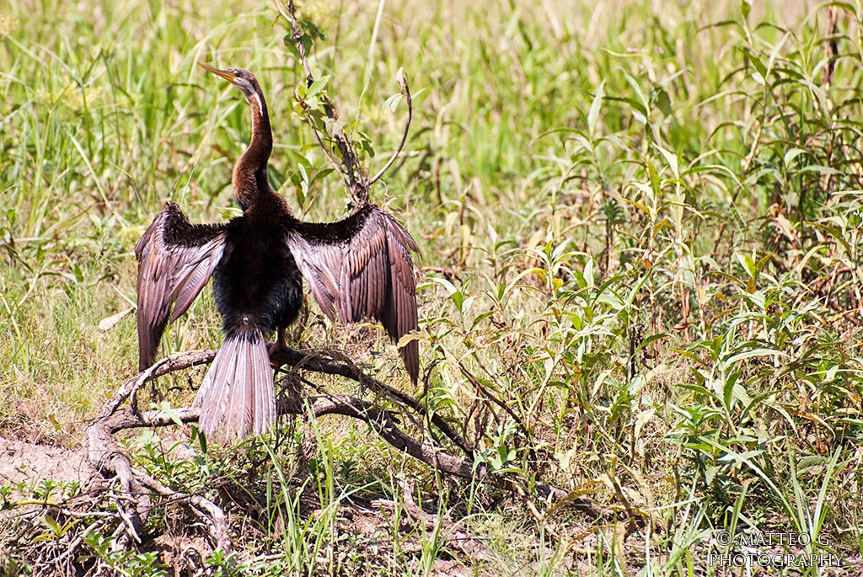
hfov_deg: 4.6
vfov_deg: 3.1
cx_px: 432
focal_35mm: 450
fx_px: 10798
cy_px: 288
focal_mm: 300
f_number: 5.6
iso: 200
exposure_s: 1/750
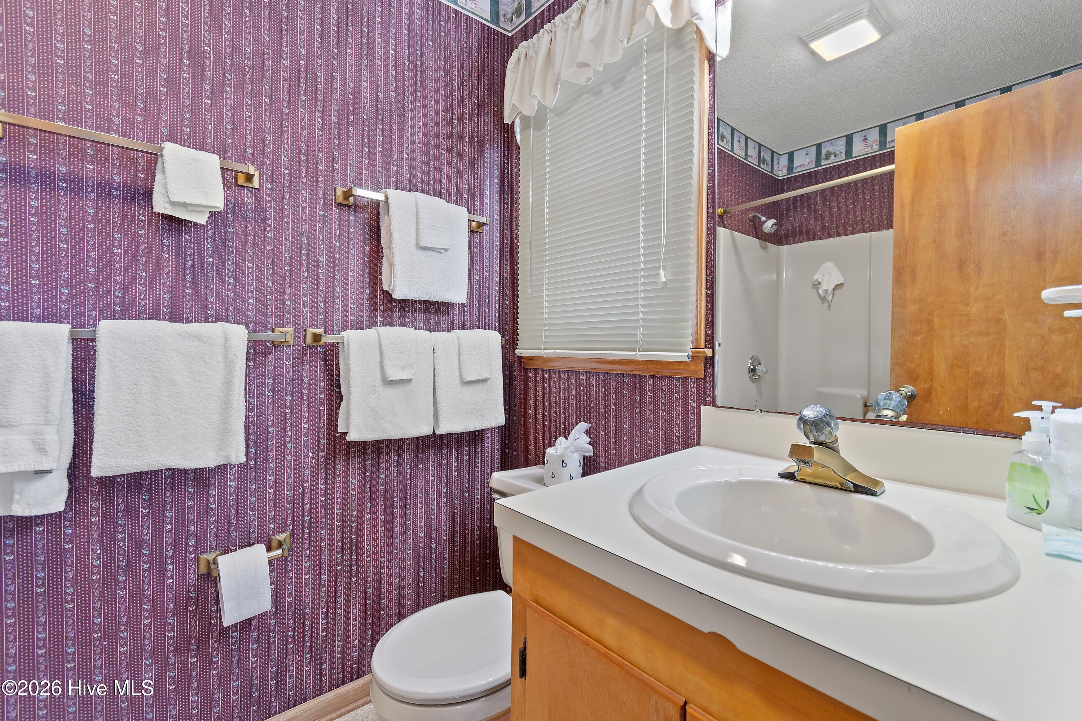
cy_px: 360
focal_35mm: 15
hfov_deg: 100.4
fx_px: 451
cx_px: 541
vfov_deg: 77.3
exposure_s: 1/3
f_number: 4.5
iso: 100
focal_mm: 10
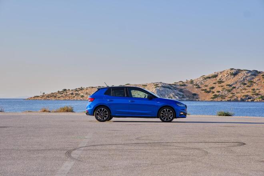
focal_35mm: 83
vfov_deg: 16.5
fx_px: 609
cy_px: 88
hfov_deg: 24.5
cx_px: 132
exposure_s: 1/250
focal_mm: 55
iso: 125
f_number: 5.6
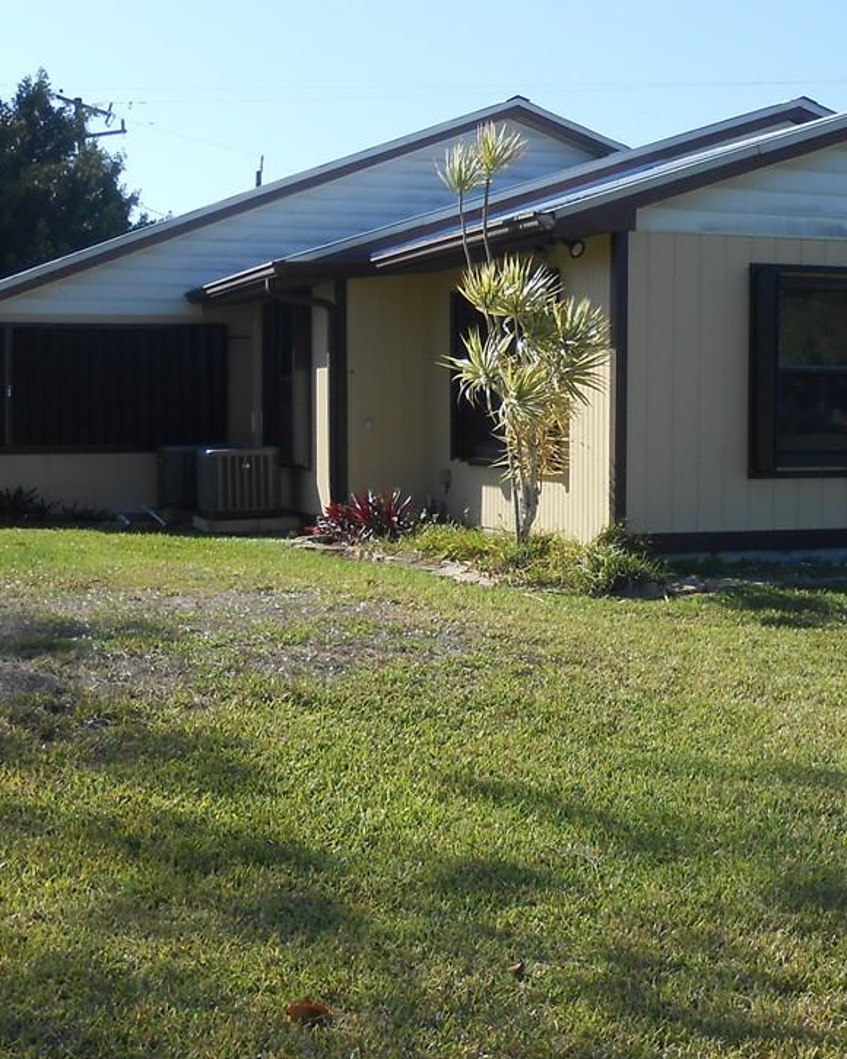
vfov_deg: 33.6
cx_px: 567
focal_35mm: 56
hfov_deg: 27.0
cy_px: 491
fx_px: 1755
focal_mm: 4.6
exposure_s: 1/640
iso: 80
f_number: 3.5
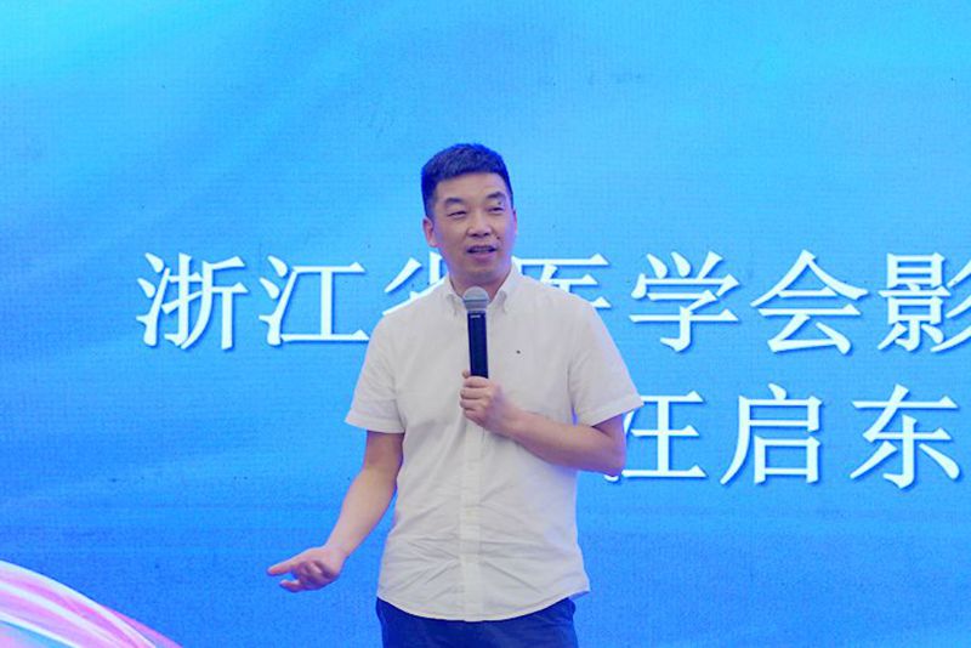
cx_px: 486
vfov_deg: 20.2
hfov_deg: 29.8
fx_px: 1824
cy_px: 324
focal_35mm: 68
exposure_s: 1/160
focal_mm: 67.6
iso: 1000
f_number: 5.6
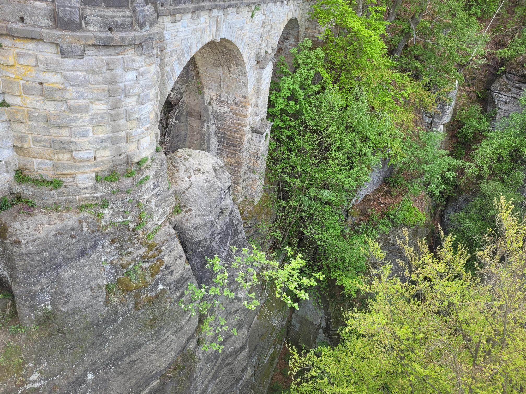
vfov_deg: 53.1
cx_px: 263
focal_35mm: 26
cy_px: 197
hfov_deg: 67.3
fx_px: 395
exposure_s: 1/154
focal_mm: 5.4
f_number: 1.8
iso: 40
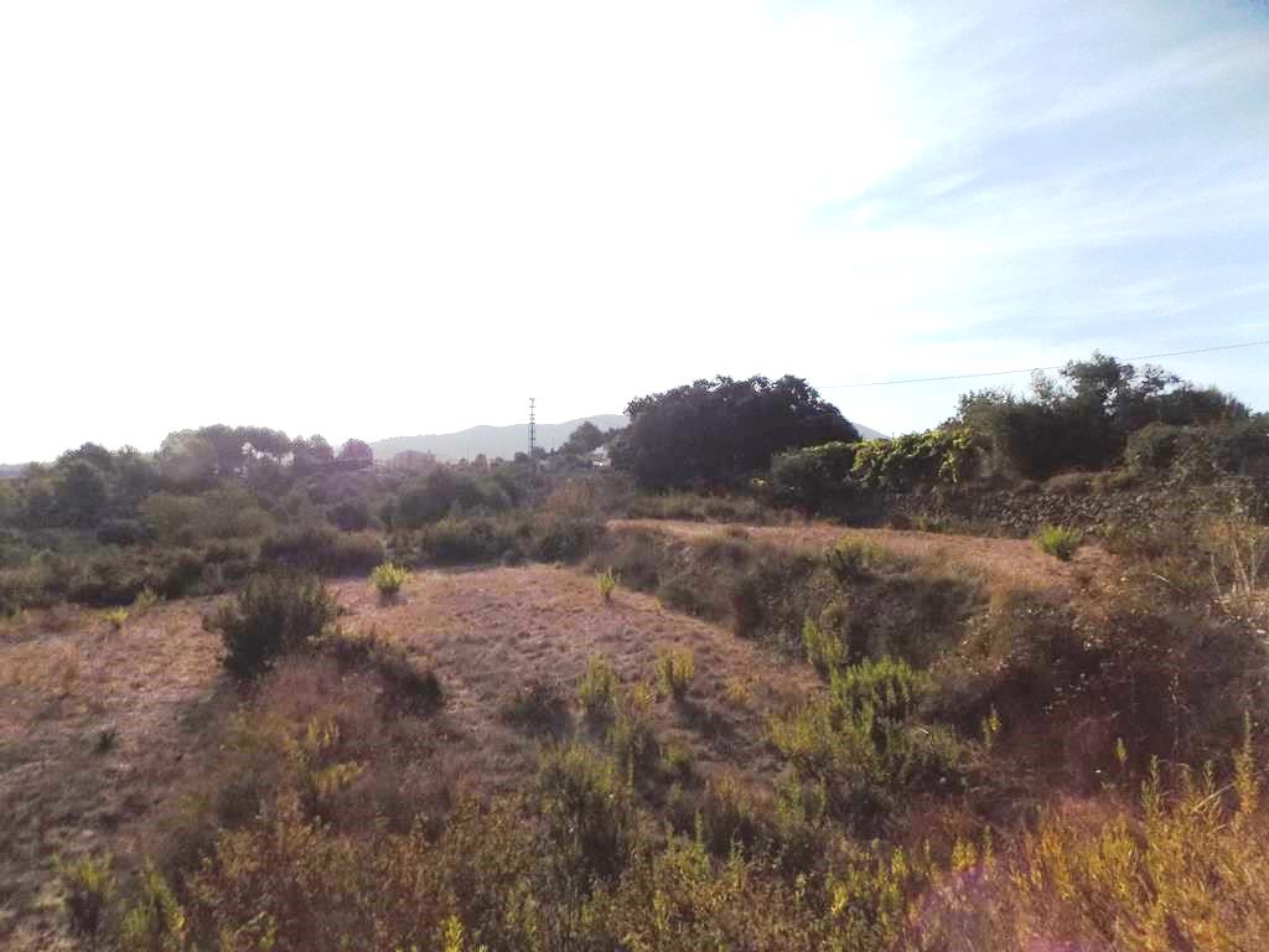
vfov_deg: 58.9
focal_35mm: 23
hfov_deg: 73.9
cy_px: 476
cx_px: 634
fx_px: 843
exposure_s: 1/800
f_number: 9.9
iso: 200
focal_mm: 4
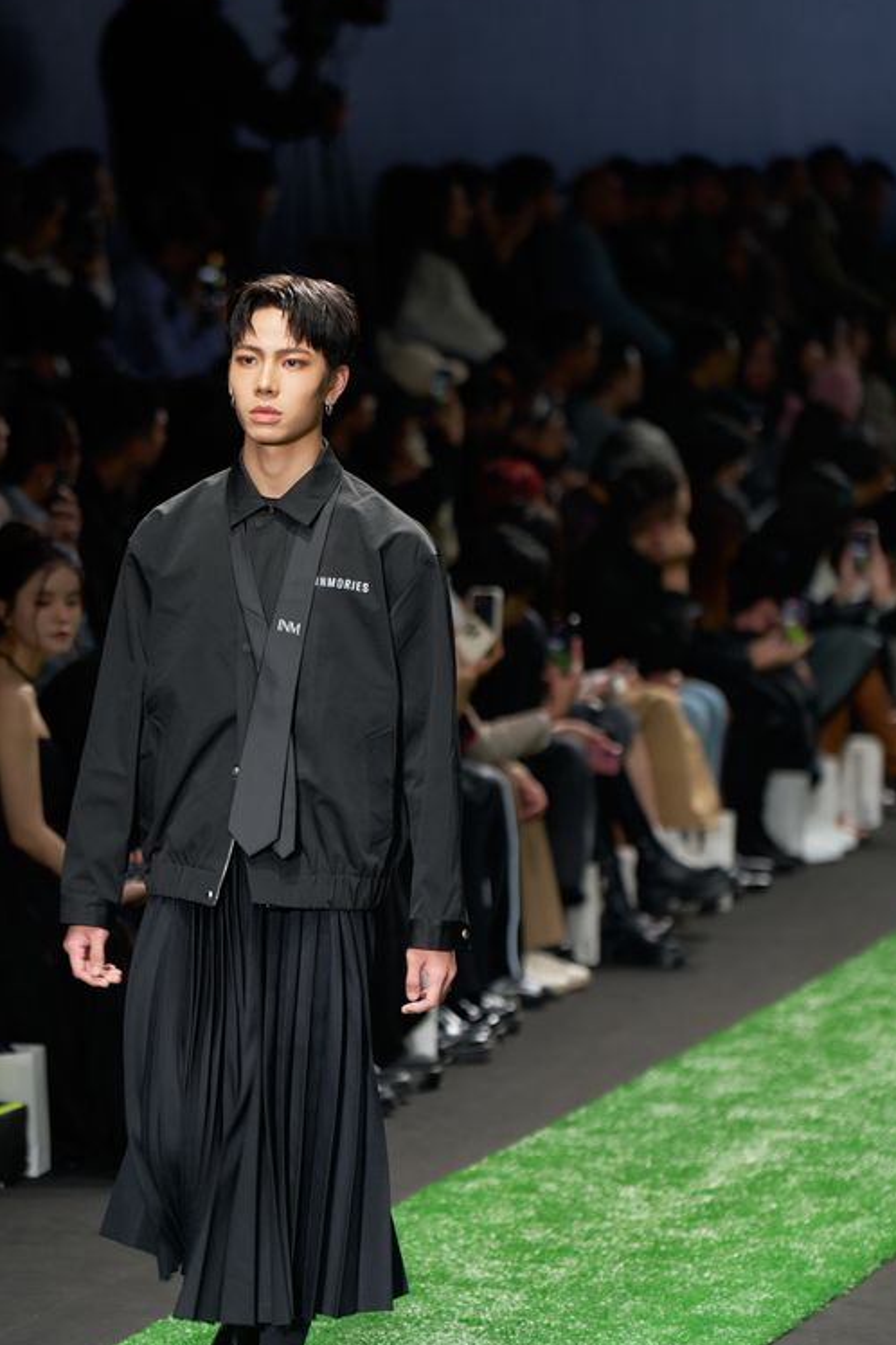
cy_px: 666
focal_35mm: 189
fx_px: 7055
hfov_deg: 7.3
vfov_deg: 10.9
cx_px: 344
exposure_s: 1/100
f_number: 2.8
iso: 320
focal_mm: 147
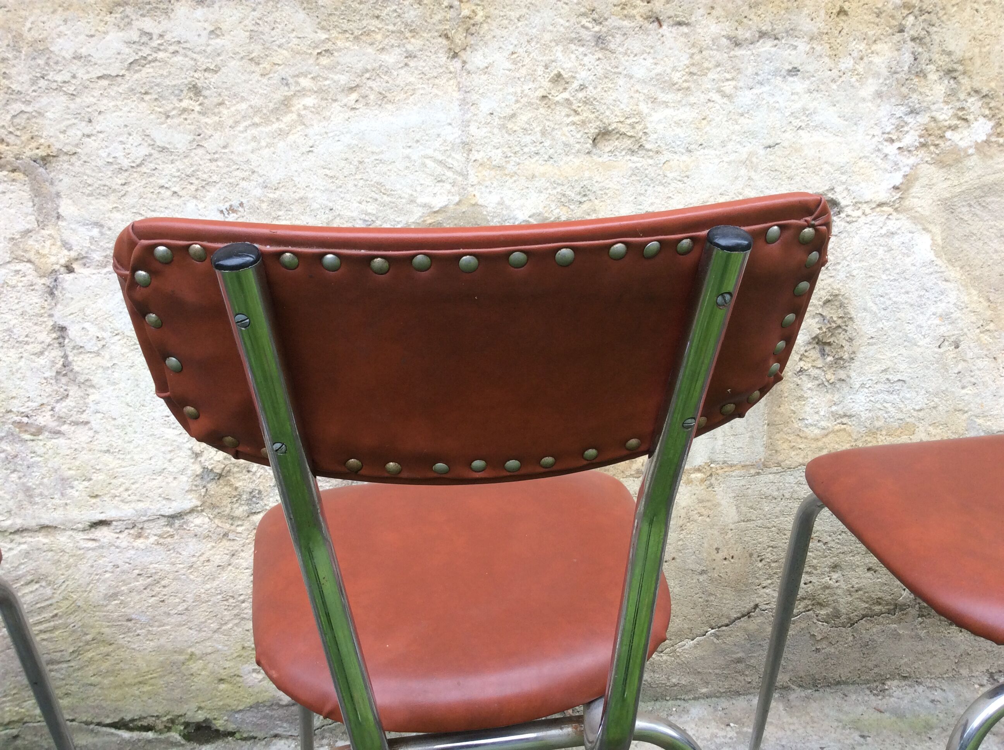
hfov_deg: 56.9
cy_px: 375
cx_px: 502
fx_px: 927
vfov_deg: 44.1
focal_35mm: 32
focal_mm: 3.3
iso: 32
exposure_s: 1/100
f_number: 2.4
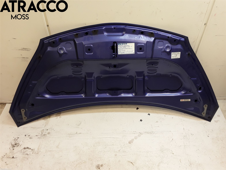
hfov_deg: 63.4
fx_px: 183
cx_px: 113
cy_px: 85
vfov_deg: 49.7
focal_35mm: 28
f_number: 1.9
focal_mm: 2.91
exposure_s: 1/50
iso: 40
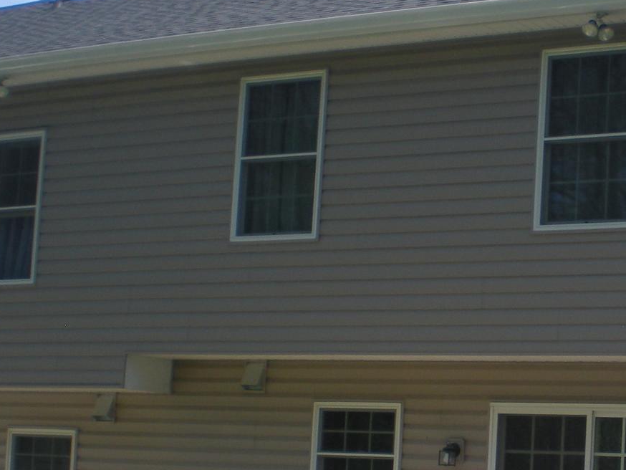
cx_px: 655
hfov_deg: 21.1
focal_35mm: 89
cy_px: 356
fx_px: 1610
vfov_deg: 16.5
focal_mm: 6.3
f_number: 4.6
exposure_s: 1/296
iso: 64
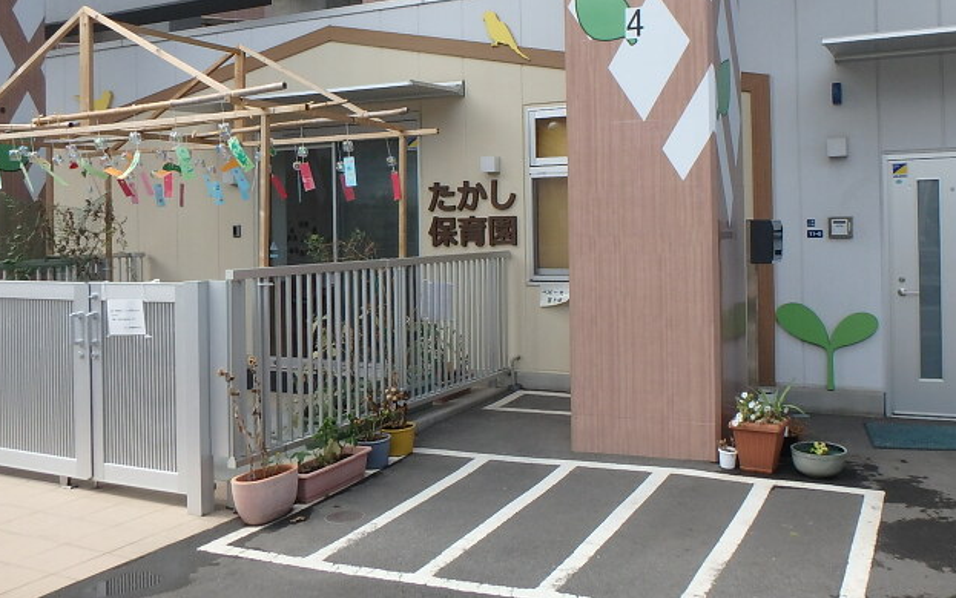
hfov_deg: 56.5
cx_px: 539
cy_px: 250
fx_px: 886
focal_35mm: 34
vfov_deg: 37.2
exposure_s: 1/500
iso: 125
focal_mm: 3.7
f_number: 3.5
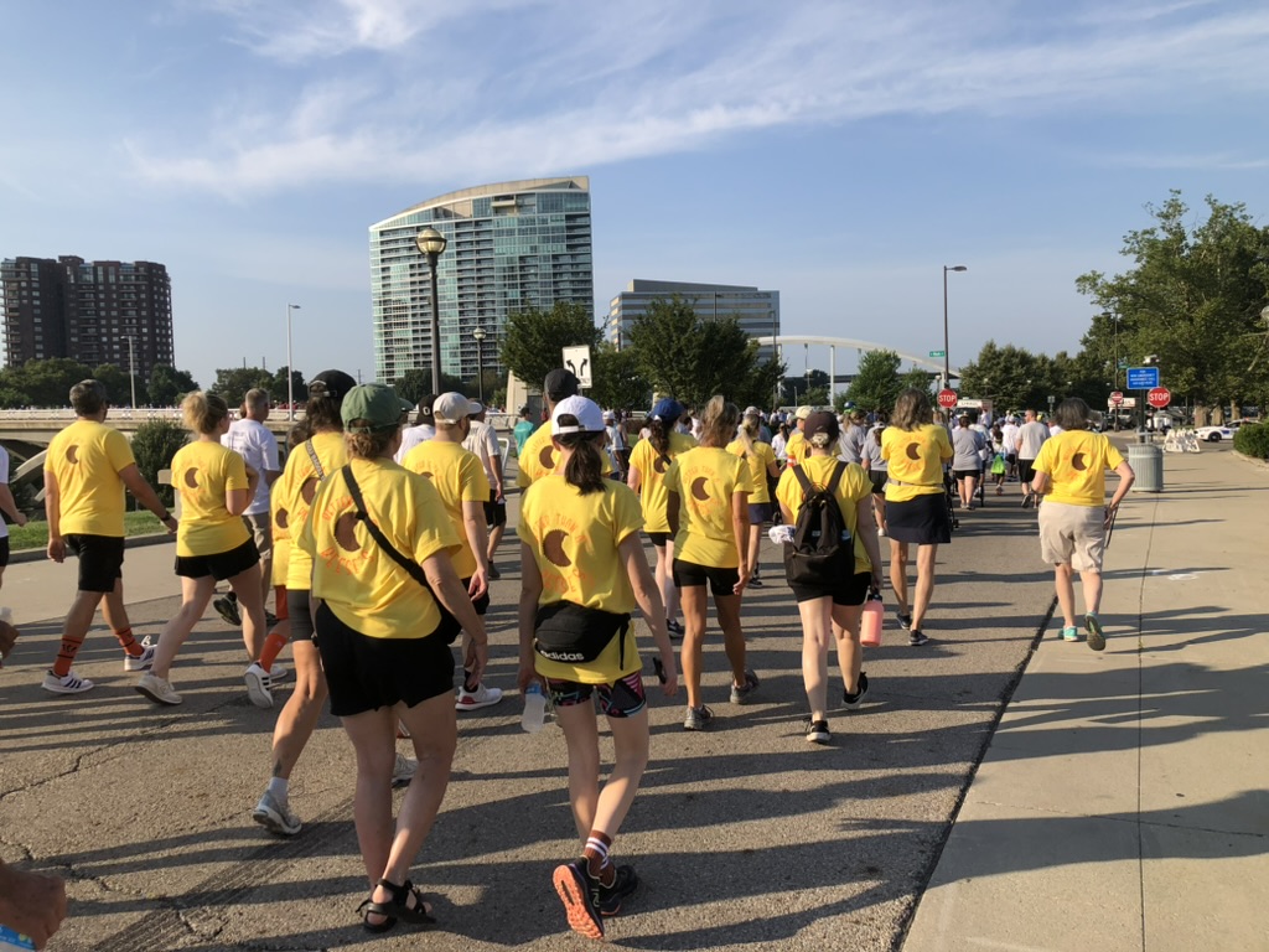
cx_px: 634
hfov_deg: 63.4
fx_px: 1026
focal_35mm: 28
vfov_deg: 49.7
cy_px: 476
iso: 20
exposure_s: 1/1656
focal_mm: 3.99
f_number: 1.8
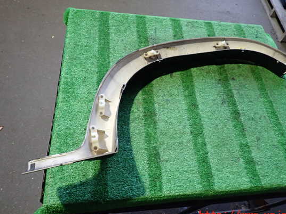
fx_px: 231
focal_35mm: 28
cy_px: 103
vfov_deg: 49.7
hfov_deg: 63.3
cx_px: 160
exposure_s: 1/30
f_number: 2
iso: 400
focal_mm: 4.5
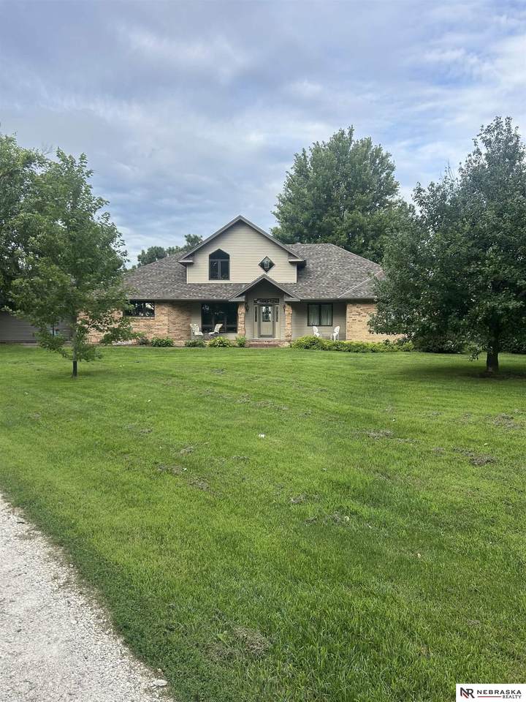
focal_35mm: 26
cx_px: 263
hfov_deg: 53.1
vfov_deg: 67.3
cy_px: 351
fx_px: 527
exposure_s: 1/1344
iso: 50
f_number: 1.5
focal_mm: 5.7
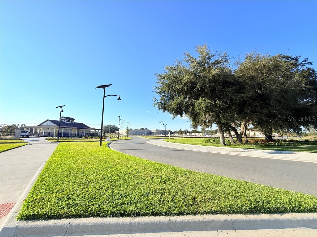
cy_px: 118
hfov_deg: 102.1
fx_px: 128
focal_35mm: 14
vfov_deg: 85.7
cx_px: 158
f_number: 2.2
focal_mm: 2.22
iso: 50
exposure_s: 1/2320
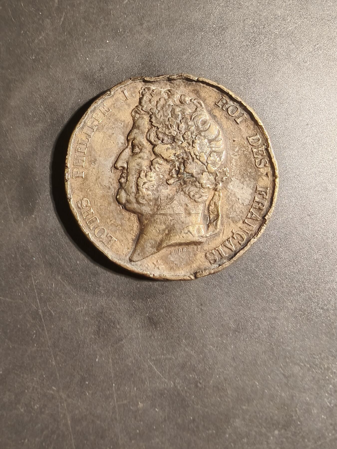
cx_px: 168
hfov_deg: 58.9
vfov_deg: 73.9
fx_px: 299
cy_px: 224
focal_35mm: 23
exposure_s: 1/50
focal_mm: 2.32
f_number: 2
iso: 250
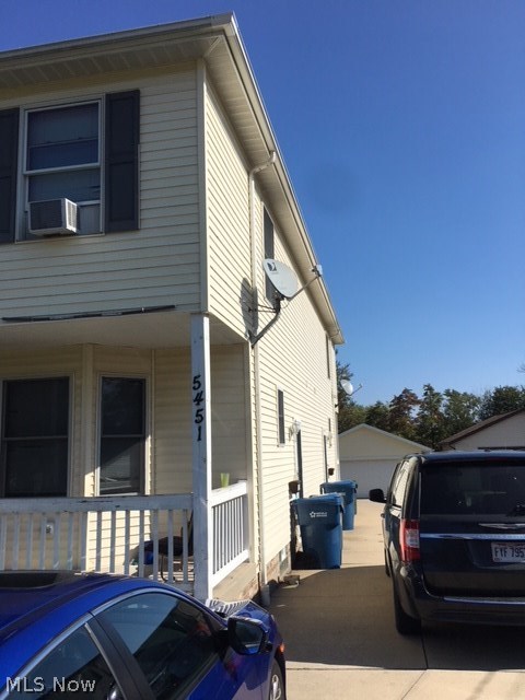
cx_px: 262
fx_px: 586
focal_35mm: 29
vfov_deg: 61.7
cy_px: 350
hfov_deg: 48.2
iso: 25
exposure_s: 1/3205
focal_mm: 4.15
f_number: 2.2
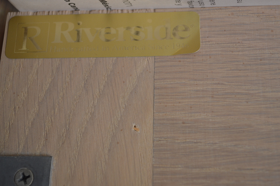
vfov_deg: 22.6
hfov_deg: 33.4
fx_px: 466
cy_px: 93
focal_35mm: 60
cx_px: 140
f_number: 5.3
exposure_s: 1/60
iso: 400
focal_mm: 40
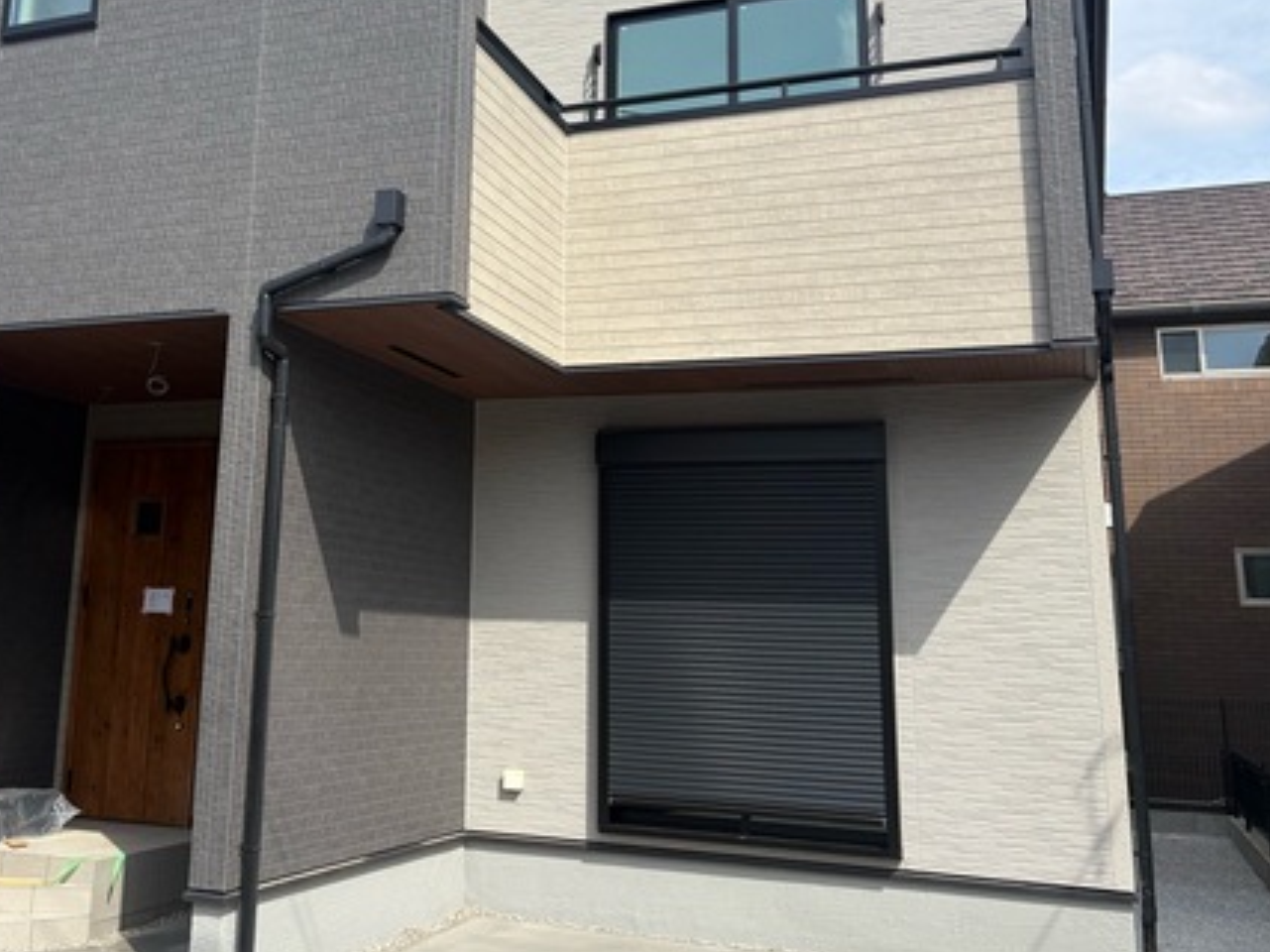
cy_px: 292
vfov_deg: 36.3
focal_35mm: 39
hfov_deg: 47.2
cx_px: 431
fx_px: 1430
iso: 50
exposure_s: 1/2141
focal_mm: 5.96
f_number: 1.6
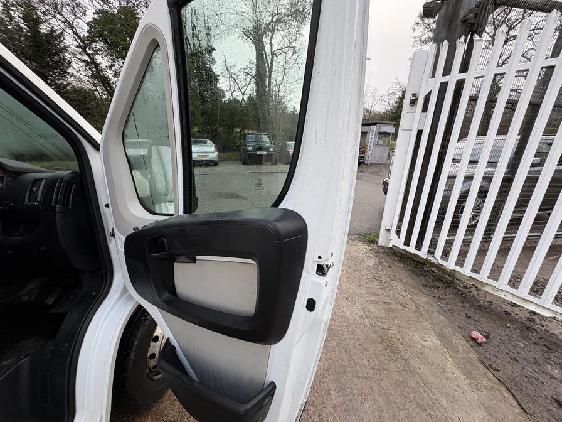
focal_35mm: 14
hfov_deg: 102.1
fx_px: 227
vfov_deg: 85.7
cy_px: 211
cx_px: 281
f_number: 2.2
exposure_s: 1/152
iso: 40
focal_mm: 2.22
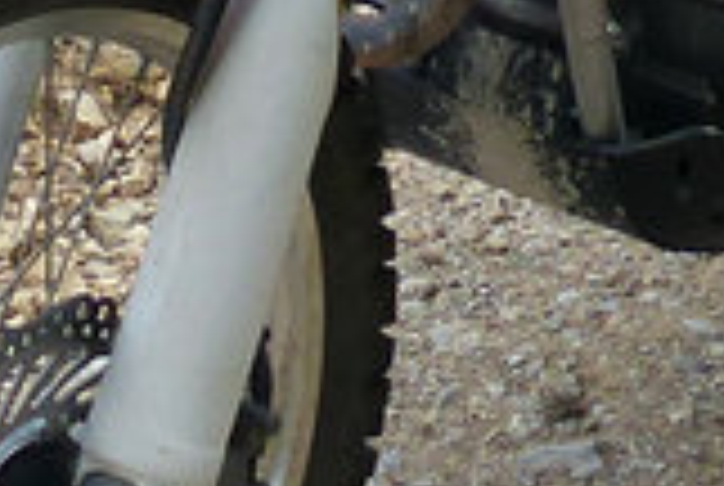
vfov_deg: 6.5
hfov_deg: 10.2
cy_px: -716
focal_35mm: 201
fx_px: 4050
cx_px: 301
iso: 100
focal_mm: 4.5
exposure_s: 1/250
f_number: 4
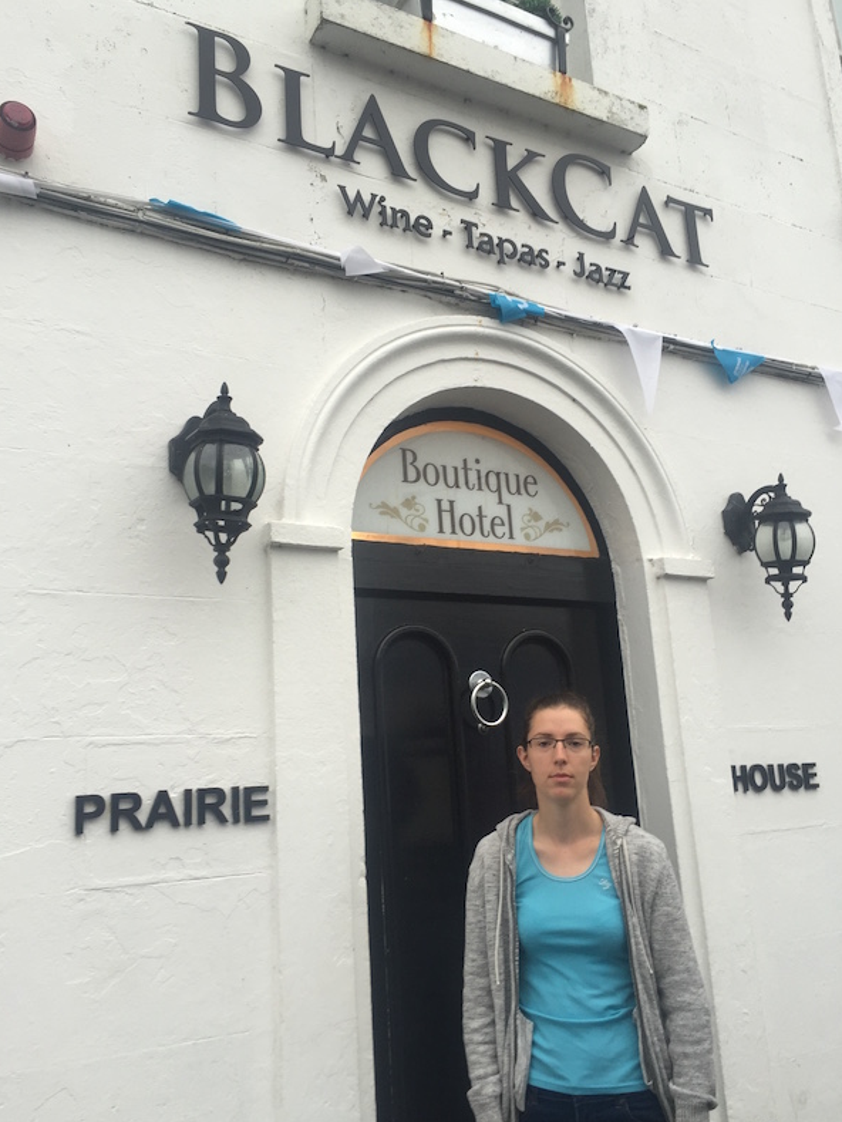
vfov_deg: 60.0
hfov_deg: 46.8
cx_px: 418
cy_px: 569
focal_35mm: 30
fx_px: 973
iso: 32
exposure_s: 1/50
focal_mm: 4.15
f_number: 2.2
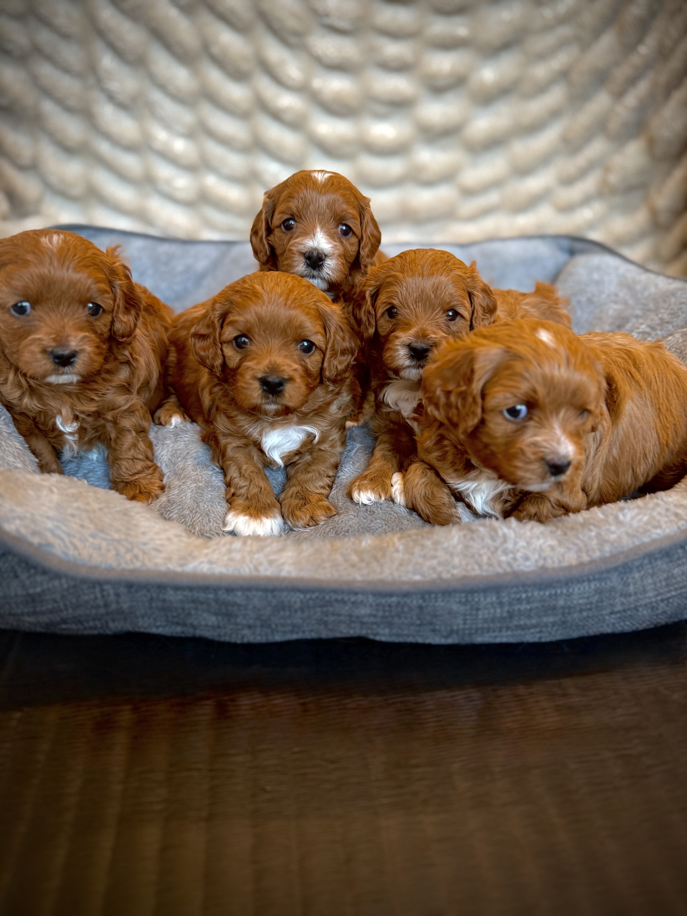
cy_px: 458
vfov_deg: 71.6
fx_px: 635
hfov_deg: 56.8
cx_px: 344
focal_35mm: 24
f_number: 1.78
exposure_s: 1/50
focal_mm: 6.76
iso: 400
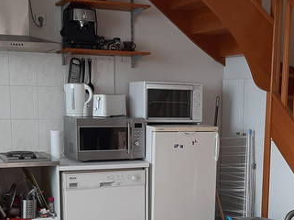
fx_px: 543
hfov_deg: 30.1
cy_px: 182
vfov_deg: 22.5
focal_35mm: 64
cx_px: 189
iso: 40
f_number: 1.7
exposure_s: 1/102
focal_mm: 3.93
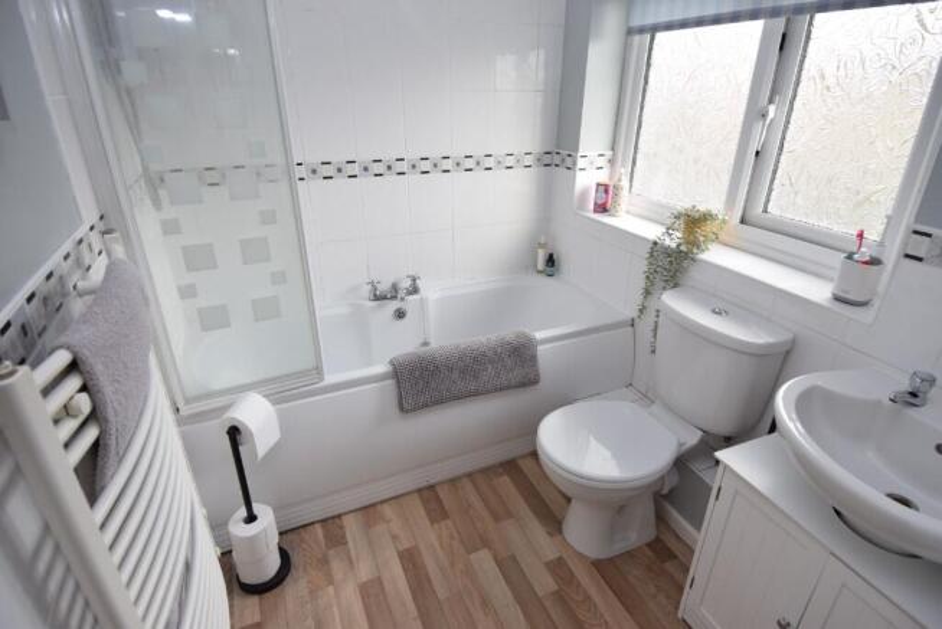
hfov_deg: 90.0
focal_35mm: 18
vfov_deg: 67.5
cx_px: 471
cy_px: 314
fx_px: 471
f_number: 5.6
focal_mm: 12
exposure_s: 1/125
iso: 400
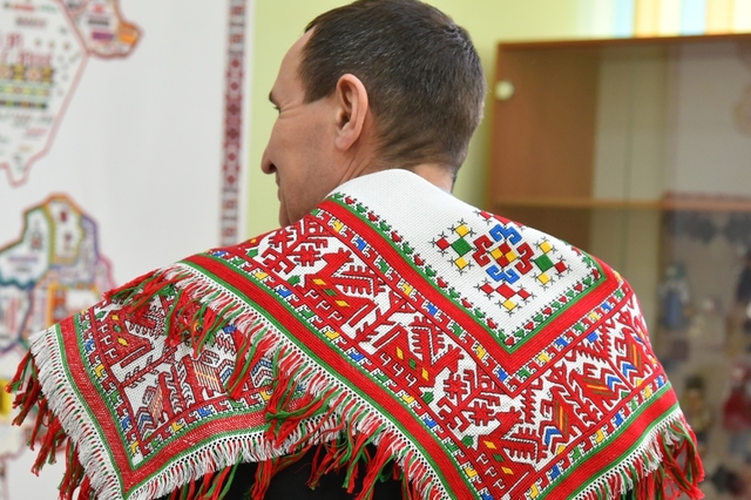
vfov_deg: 18.2
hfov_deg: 27.0
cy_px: 250
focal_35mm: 75
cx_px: 376
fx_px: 1564
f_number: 5.6
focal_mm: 75
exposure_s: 1/125
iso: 2500
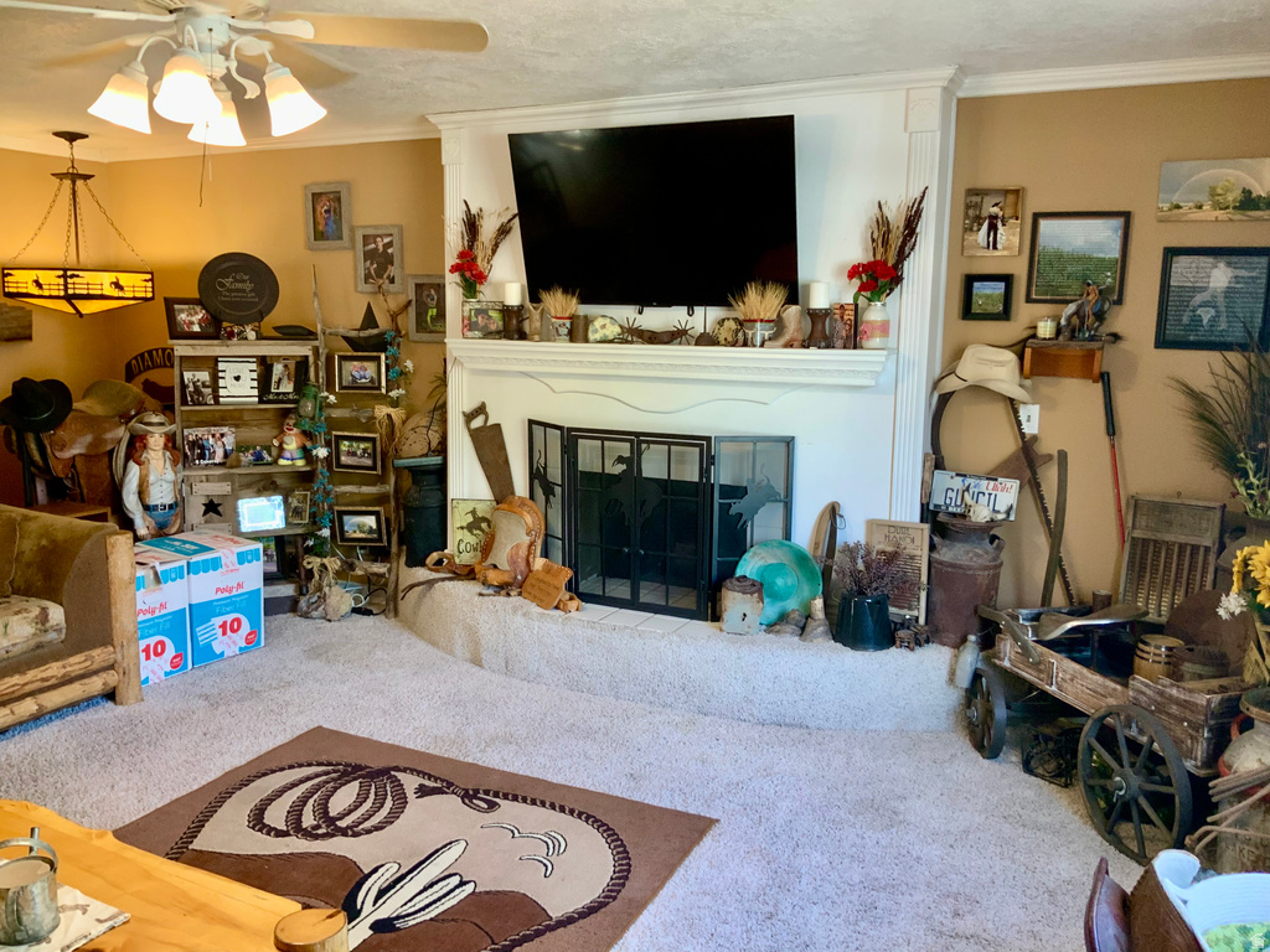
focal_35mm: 29
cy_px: 476
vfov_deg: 48.2
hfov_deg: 61.7
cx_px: 635
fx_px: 1064
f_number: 1.8
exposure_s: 1/60
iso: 80
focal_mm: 3
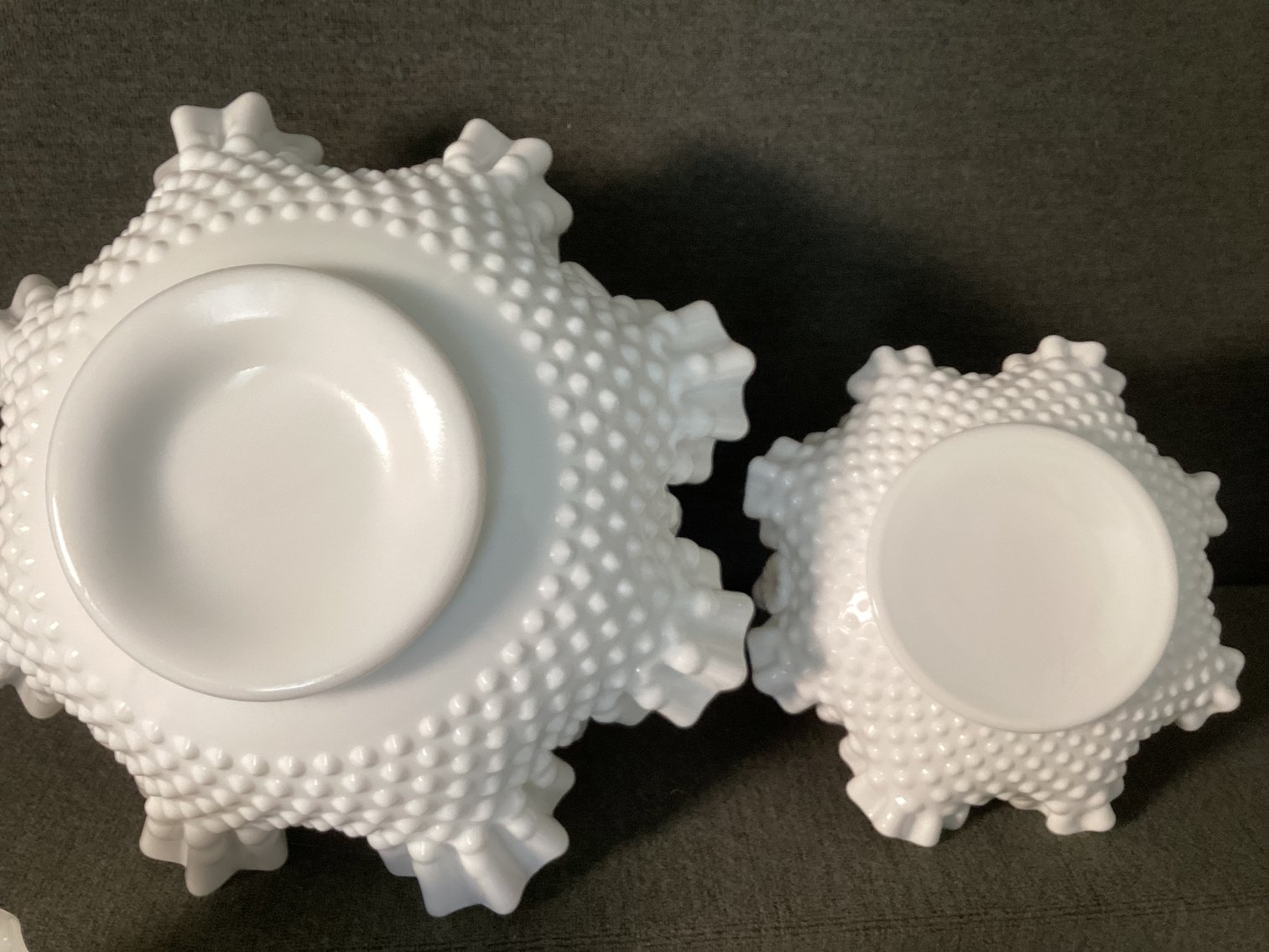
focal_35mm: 31
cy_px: 476
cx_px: 634
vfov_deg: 45.4
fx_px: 1137
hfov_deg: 58.3
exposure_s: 1/60
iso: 100
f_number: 2.4
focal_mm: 3.3
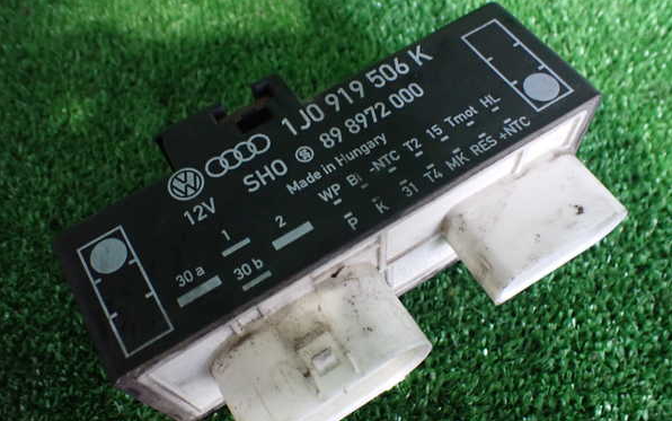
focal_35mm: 32
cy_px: 225
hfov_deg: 59.6
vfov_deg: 39.4
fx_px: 586
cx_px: 337
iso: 800
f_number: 2.3
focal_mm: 5.4
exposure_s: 1/50
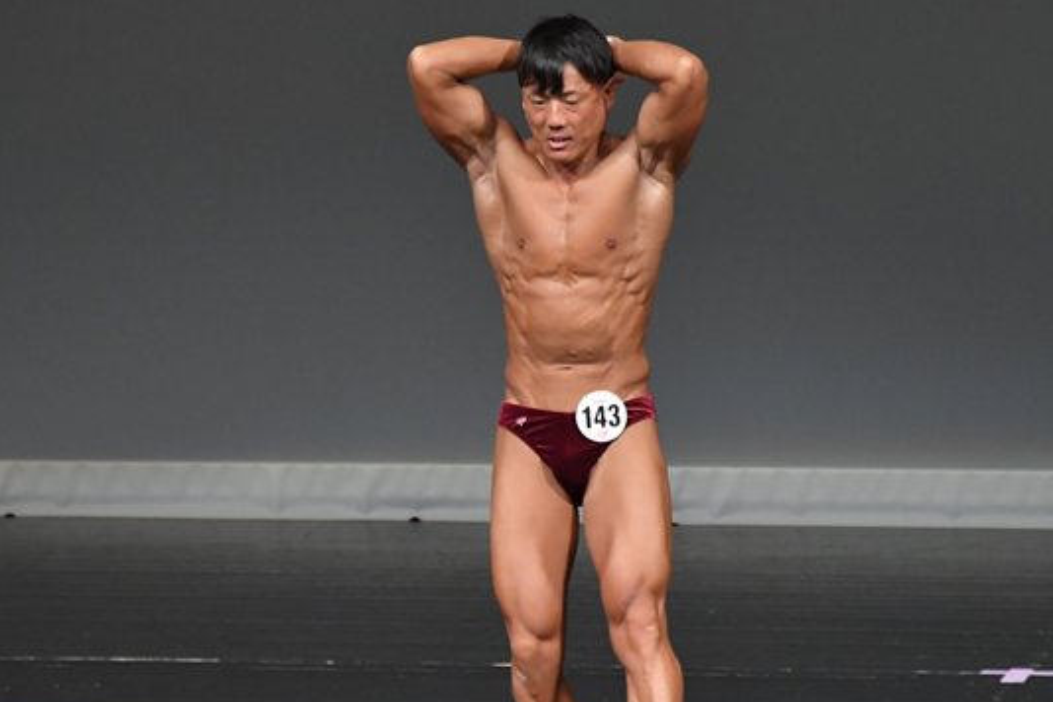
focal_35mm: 544
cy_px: 444
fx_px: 15911
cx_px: 571
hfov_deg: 3.8
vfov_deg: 2.5
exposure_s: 1/400
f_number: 5.6
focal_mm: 250
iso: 4000
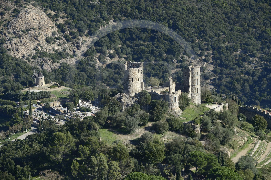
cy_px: 90
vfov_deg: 9.8
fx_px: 1053
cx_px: 136
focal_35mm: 140
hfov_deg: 14.7
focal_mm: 140
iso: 800
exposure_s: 1/1250
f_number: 7.1
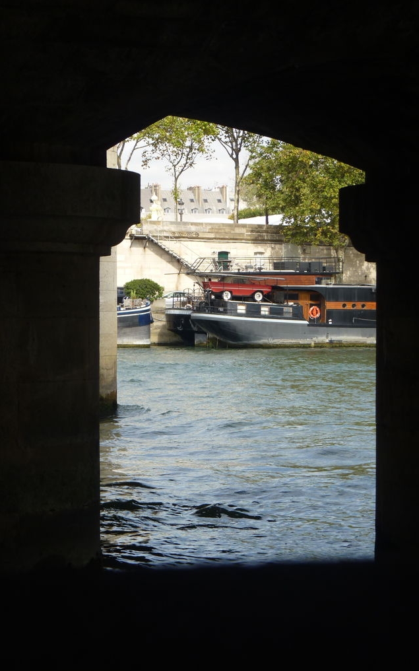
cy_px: 337
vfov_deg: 16.7
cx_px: 231
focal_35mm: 125
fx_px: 2284
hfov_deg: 10.5
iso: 80
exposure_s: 1/125
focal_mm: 20.8
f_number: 4
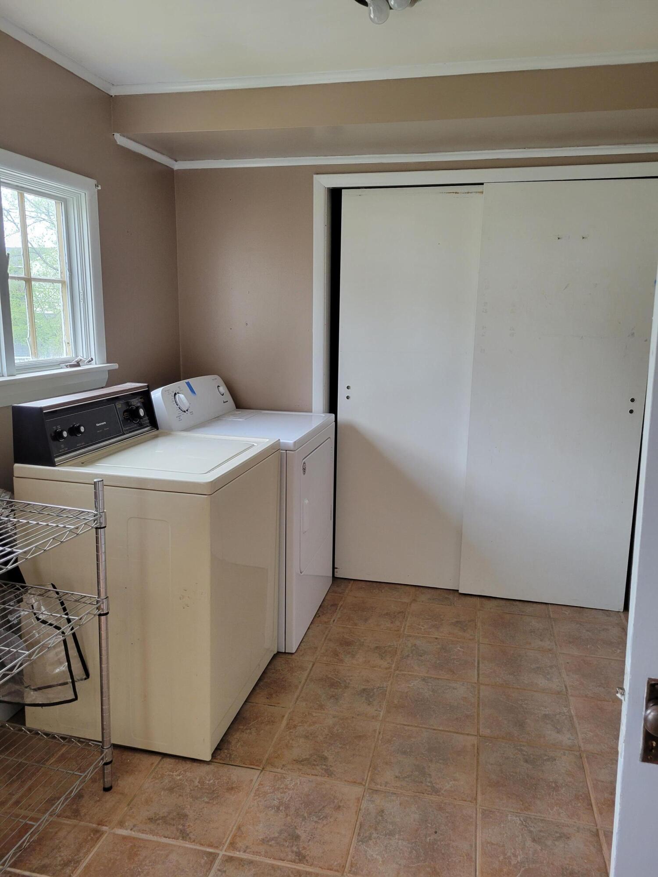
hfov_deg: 53.1
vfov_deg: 67.3
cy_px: 438
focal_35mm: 26
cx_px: 329
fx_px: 659
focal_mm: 5.4
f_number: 1.8
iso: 200
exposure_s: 1/120
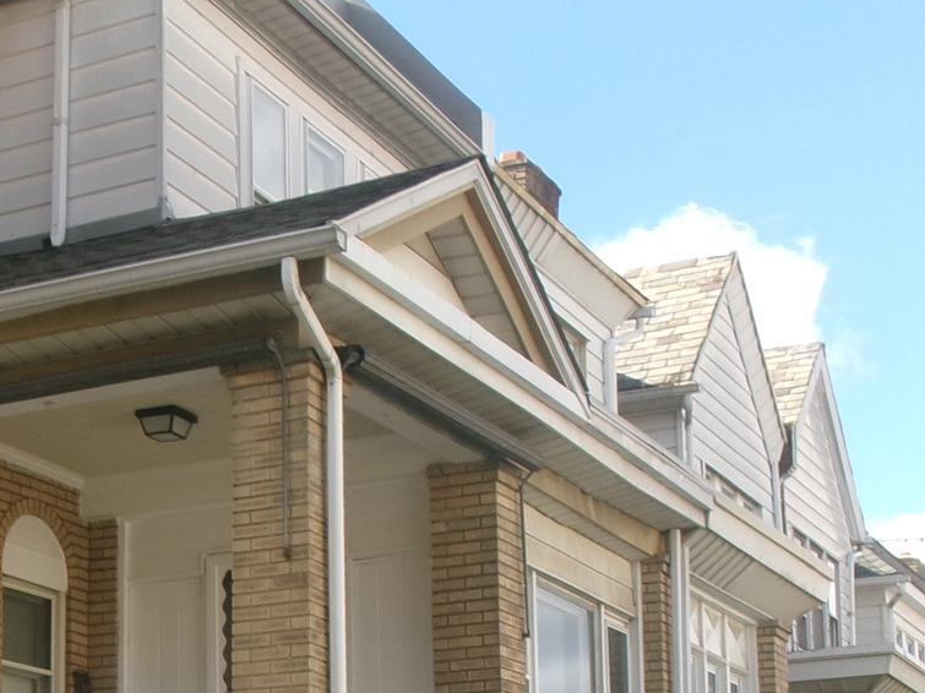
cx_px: 39
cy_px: 733
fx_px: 2031
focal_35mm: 76
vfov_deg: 18.7
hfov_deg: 24.7
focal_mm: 5.1
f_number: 10.8
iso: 100
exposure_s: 1/45
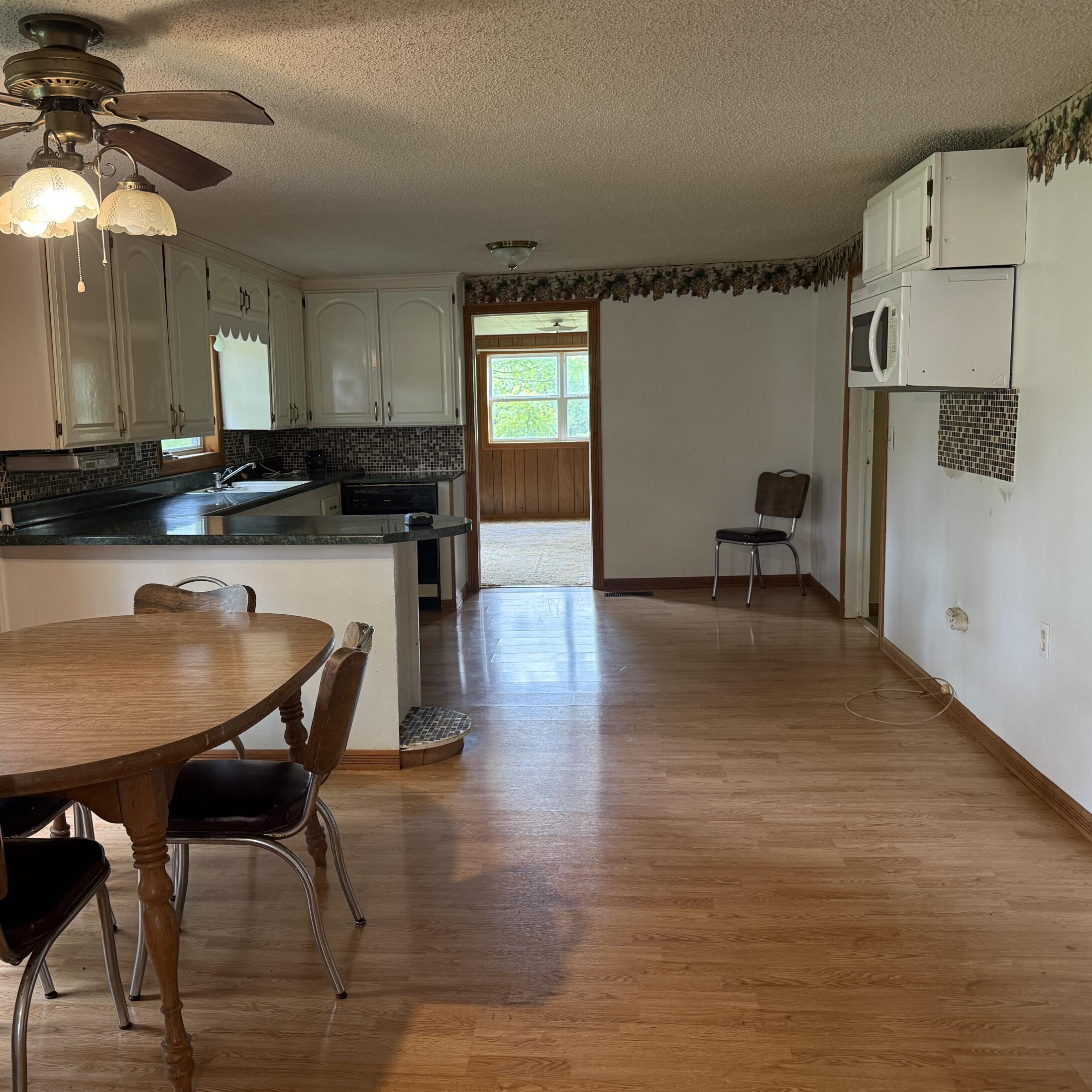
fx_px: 1035
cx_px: 492
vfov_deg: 55.6
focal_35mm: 29
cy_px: 541
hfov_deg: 55.5
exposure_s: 1/60
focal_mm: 6.76
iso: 250
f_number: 1.78
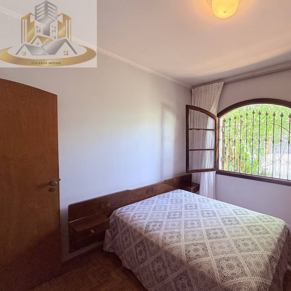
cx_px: 194
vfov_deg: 84.0
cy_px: 147
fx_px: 162
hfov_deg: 81.1
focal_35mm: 17
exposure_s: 1/120
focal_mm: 2.22
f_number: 2.2
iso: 250
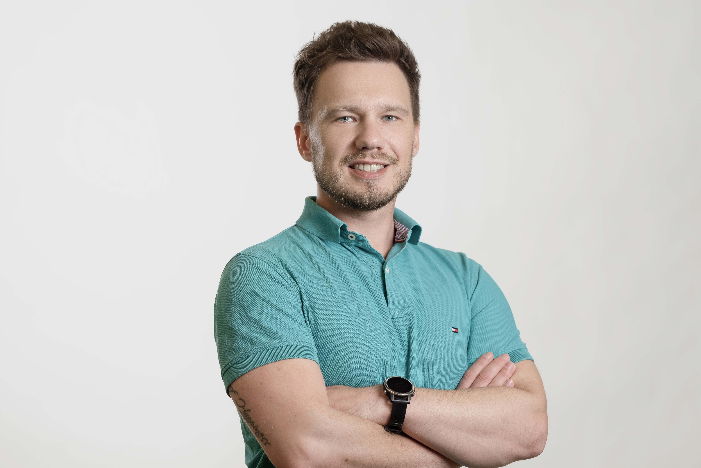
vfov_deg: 10.2
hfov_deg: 15.2
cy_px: 234
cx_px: 350
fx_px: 2629
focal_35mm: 135
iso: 100
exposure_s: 1/125
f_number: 4
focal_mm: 90
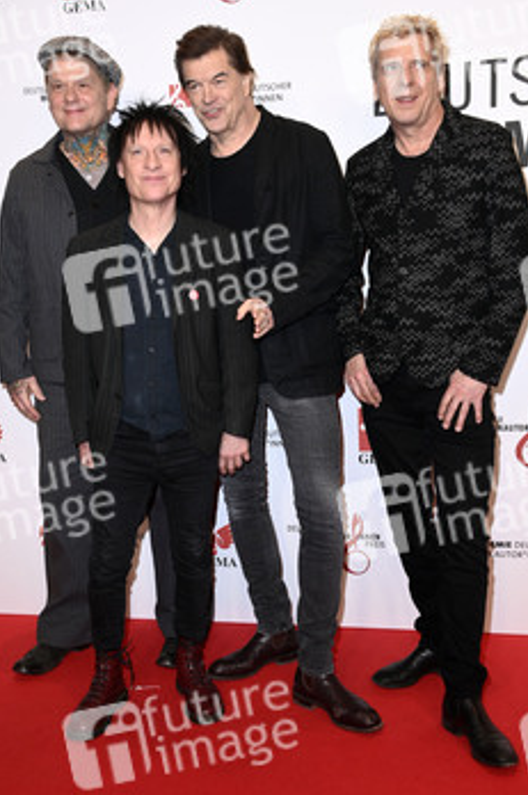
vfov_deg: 42.8
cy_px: 393
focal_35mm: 46
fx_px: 1015
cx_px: 247
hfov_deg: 29.2
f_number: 5.6
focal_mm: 40
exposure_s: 1/250
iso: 1250
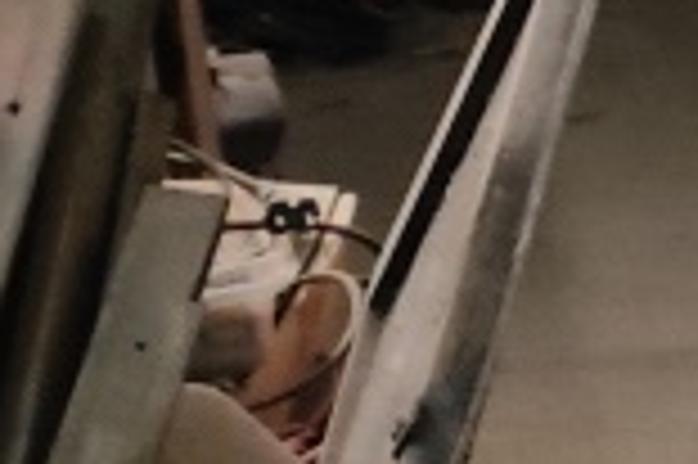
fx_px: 3893
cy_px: -455
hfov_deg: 8.2
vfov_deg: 6.6
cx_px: 2328
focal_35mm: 201
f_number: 1.79
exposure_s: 1/25
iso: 1467
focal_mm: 4.7
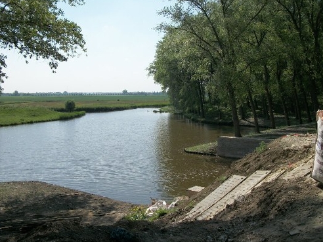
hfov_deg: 47.8
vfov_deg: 36.7
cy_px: 101
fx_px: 364
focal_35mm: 39
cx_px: 153
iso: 80
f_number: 8.8
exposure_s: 1/250
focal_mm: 5.7
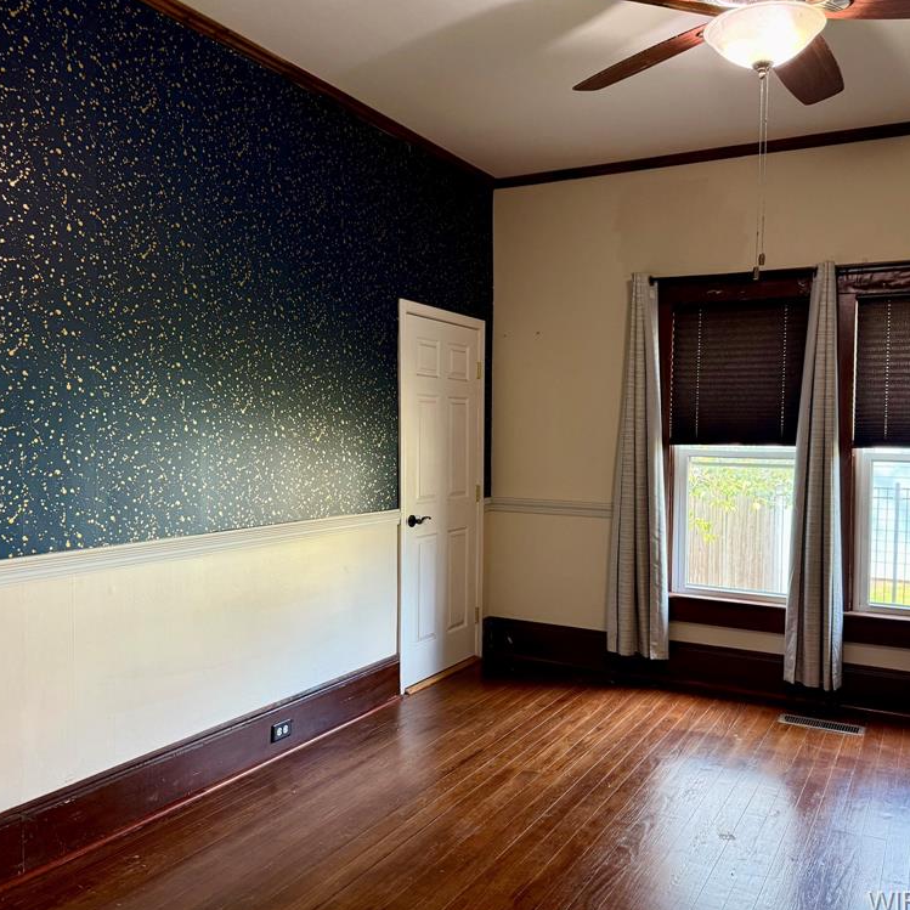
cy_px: 457
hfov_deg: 55.5
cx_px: 494
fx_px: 863
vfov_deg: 55.6
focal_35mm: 29
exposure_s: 1/60
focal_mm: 6.76
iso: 250
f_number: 1.78
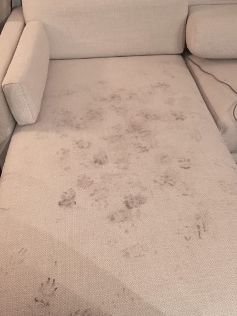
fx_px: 338
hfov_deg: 38.7
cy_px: 170
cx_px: 118
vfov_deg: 50.1
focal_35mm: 37
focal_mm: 4.15
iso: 100
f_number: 2.2
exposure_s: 1/4
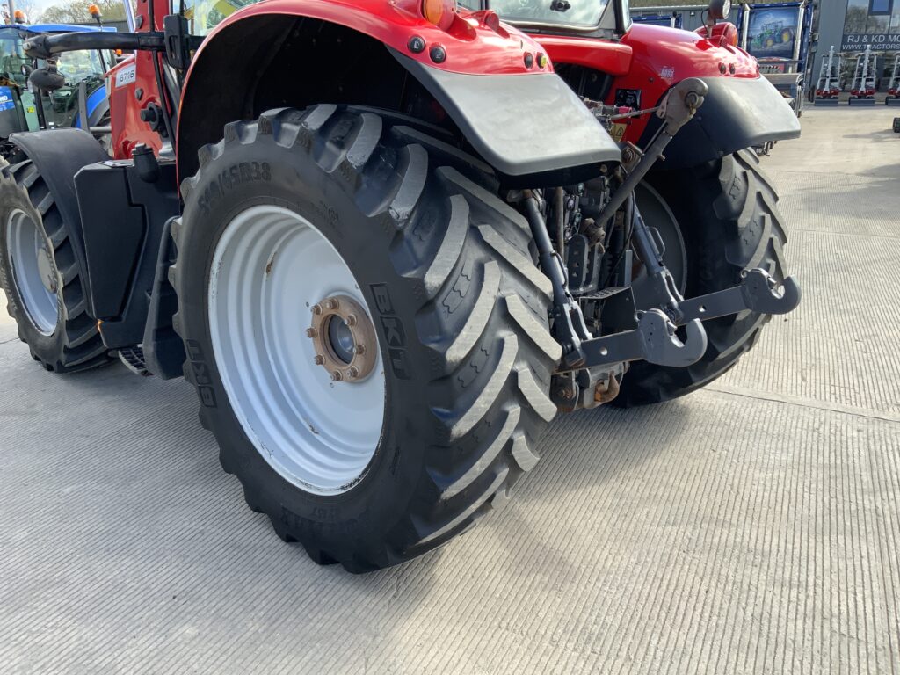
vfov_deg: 48.2
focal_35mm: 29
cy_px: 338
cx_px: 450
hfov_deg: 61.7
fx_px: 754
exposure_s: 1/307
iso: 16
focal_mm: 3
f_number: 1.8
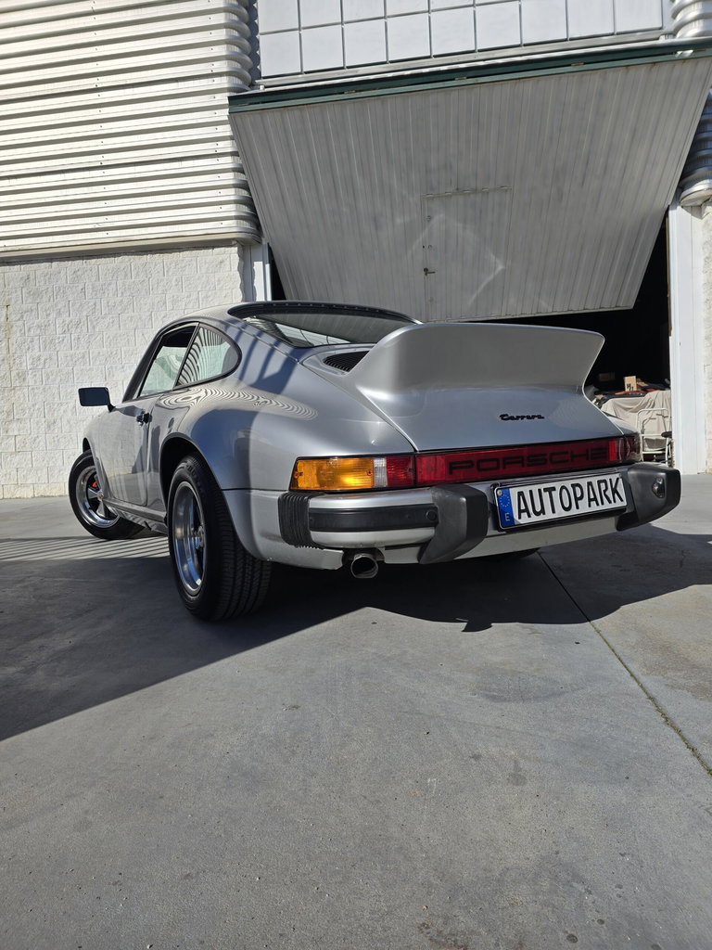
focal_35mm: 23
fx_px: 631
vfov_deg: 73.9
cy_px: 475
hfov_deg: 58.9
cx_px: 356
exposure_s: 1/2010
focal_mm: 6.3
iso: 12
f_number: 1.7
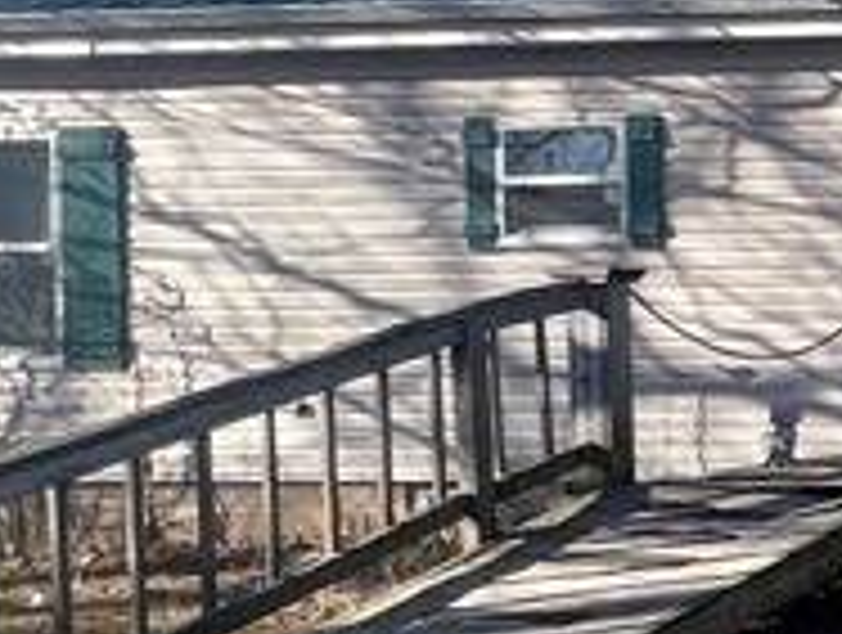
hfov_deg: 16.9
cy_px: 346
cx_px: 1833
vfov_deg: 20.8
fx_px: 1730
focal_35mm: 71
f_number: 1.8
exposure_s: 1/815
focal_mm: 1.57
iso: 32
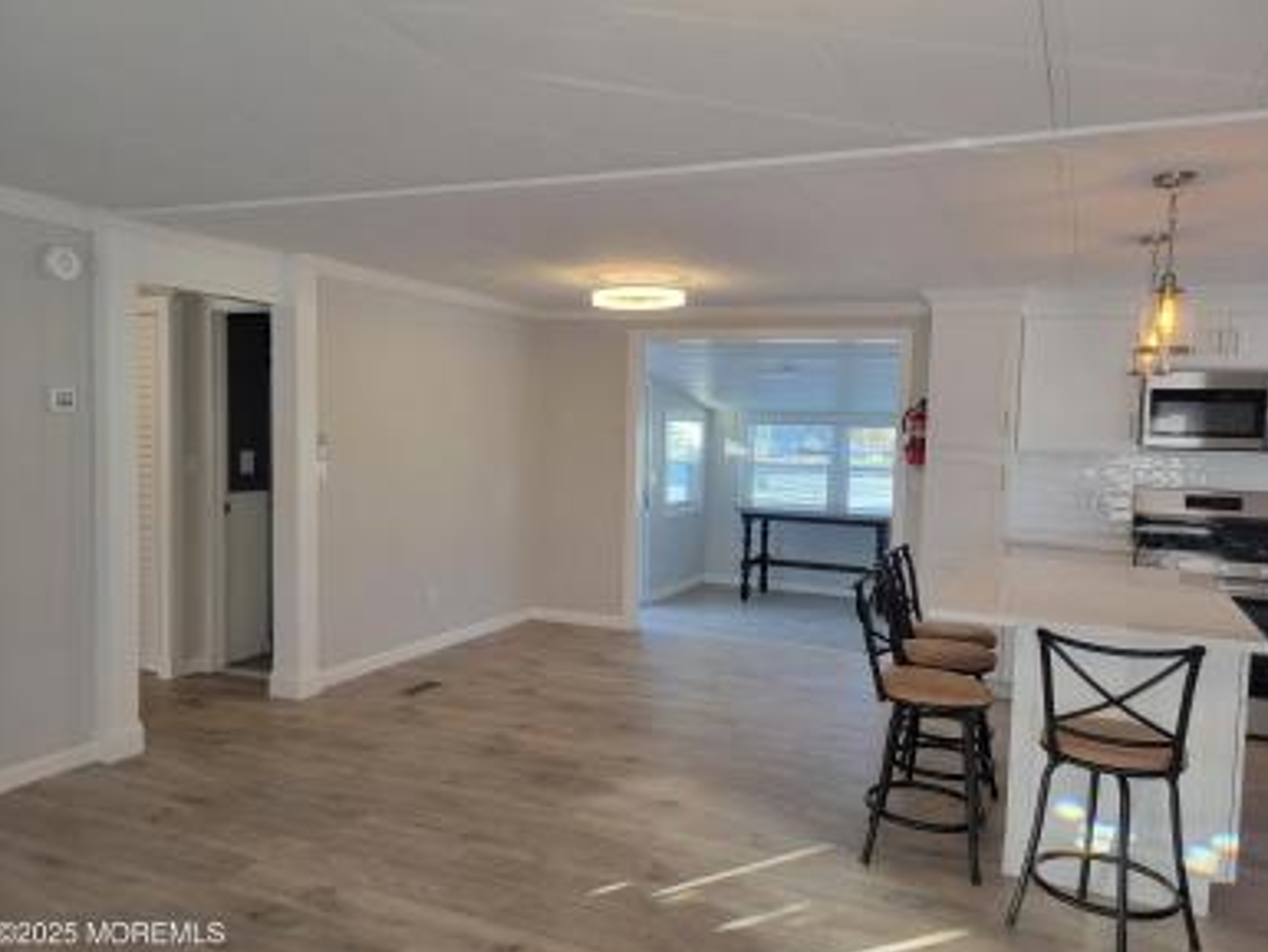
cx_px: 652
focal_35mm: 27
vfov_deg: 51.4
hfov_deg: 65.3
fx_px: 989
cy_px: 484
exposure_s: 1/120
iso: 80
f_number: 1.8
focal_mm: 5.4
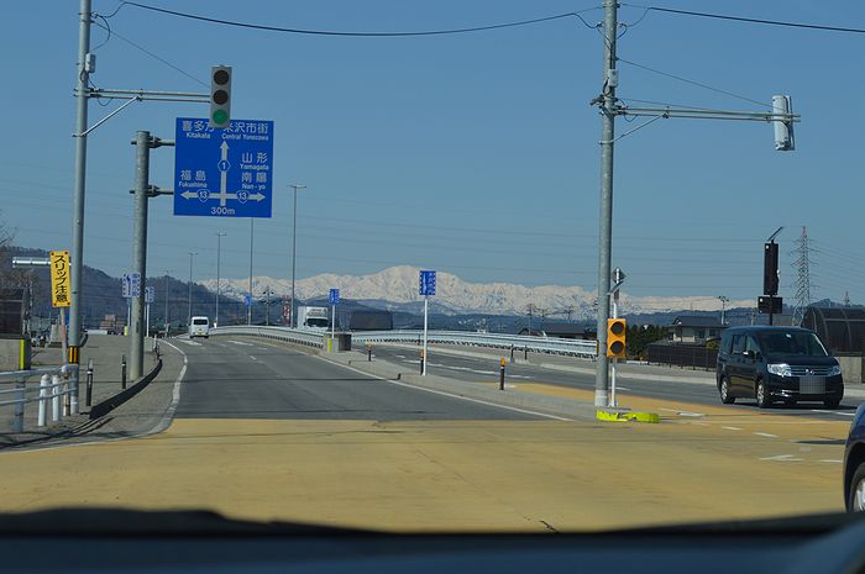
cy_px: 287
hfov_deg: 24.6
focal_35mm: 82
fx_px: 1980
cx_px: 432
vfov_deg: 16.5
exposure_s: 1/320
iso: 100
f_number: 9
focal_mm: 55
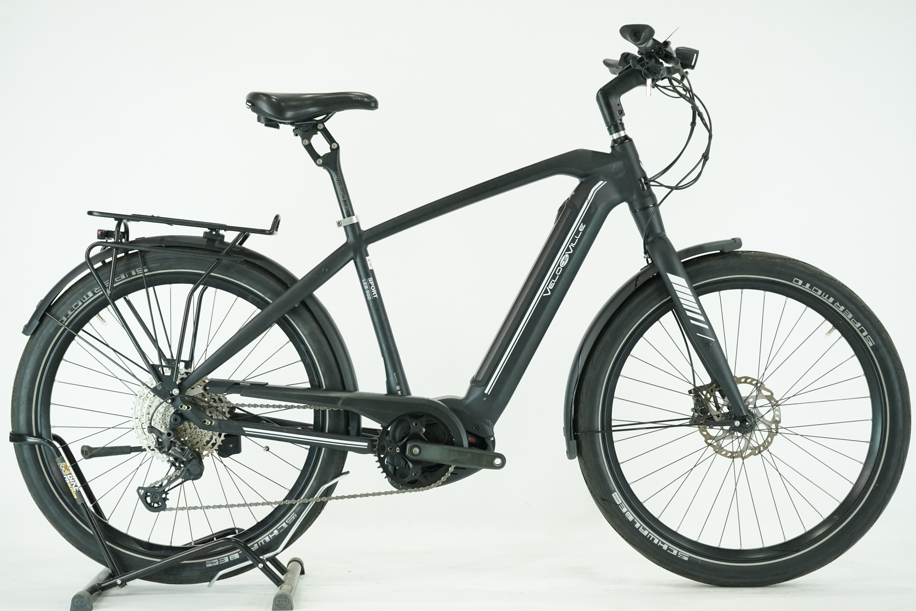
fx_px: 1603
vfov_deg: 21.6
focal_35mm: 63
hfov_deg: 31.9
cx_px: 458
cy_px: 306
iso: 2500
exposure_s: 1/200
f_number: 6.3
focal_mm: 63
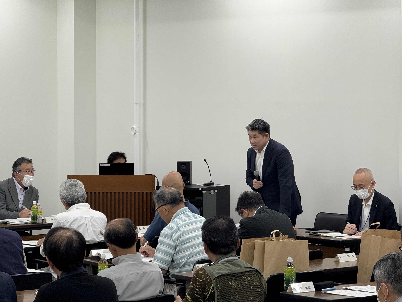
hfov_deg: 16.4
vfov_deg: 12.3
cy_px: 151
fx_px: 1394
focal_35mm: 120
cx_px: 201
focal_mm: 15.66
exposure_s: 1/99
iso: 100
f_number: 2.8
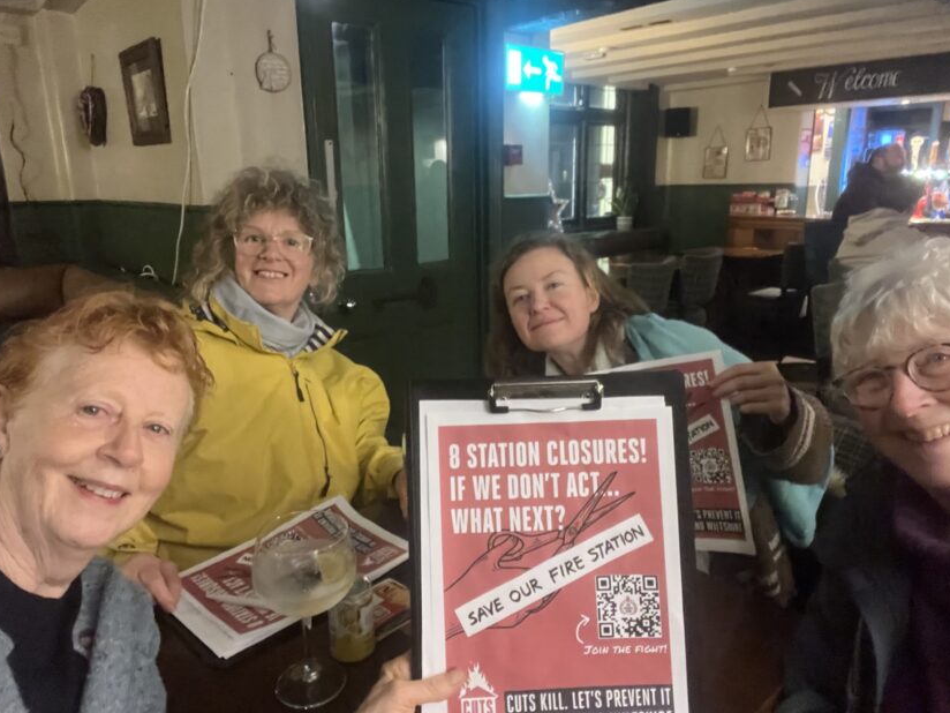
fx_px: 659
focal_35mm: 24
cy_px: 347
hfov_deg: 71.6
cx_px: 463
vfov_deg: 56.8
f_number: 2.2
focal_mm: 2.71
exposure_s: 1/17
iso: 1000
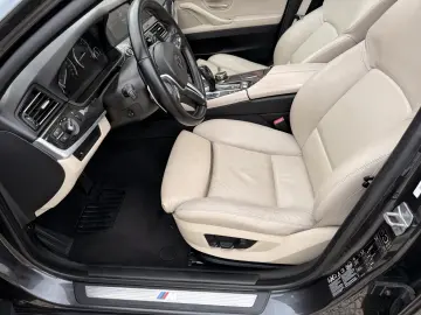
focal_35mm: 24
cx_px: 210
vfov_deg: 56.8
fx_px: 292
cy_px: 158
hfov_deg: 71.6
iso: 80
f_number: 1.78
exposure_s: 1/637
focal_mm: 6.76
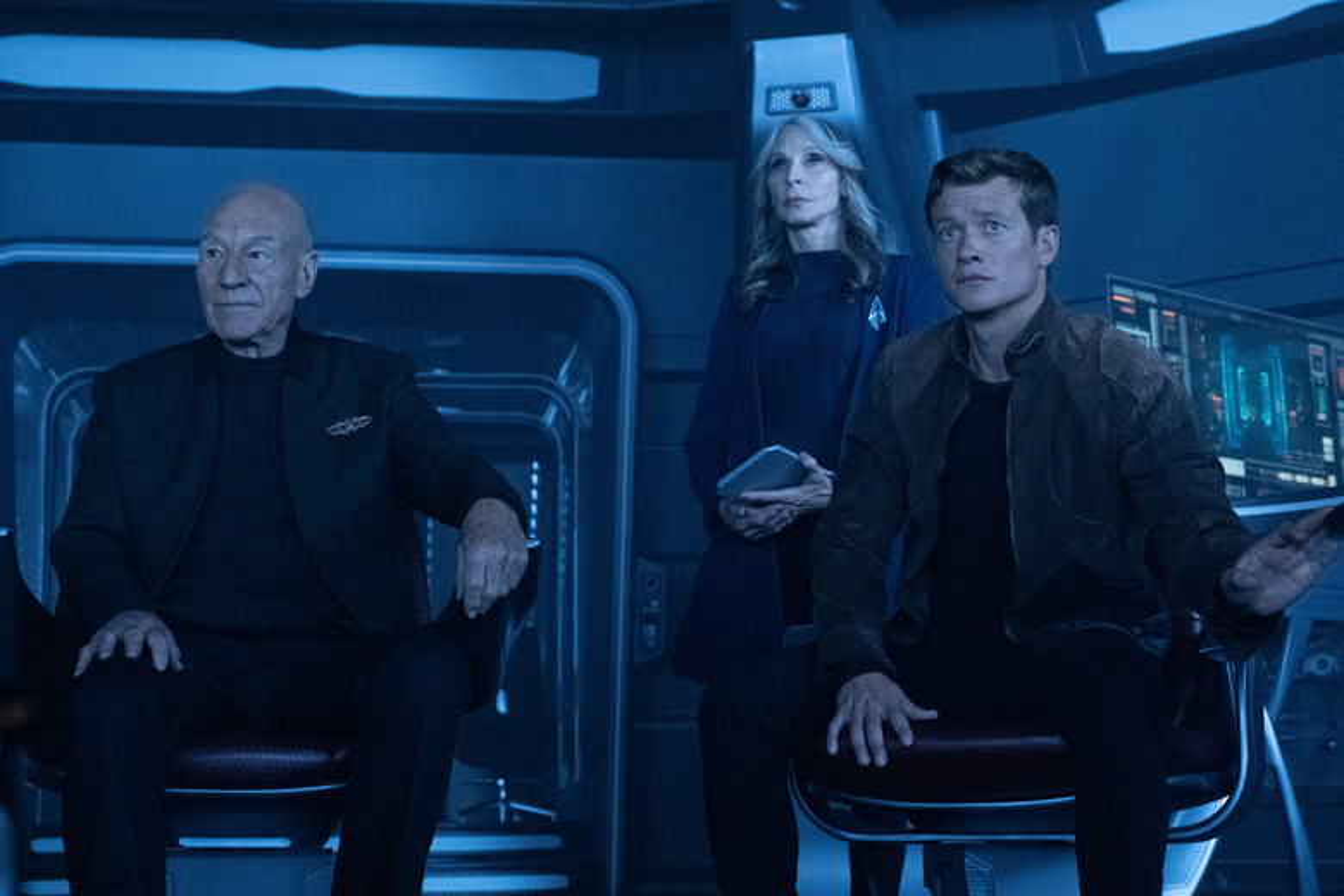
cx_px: 672
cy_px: 448
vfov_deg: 23.4
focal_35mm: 58
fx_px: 2165
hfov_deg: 34.5
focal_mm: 38.8
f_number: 4.5
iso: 6400
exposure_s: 1/80
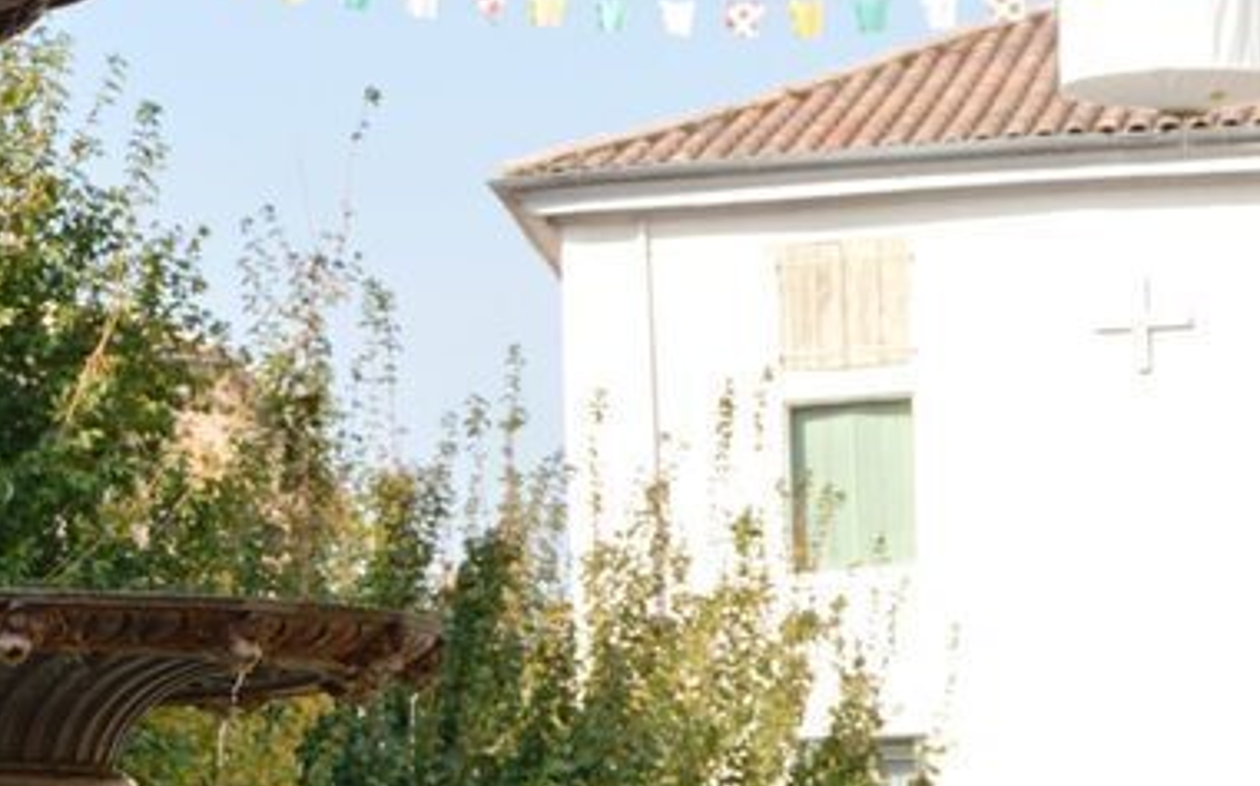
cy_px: 678
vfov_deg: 7.6
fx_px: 5937
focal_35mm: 173
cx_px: 255
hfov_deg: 12.1
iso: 100
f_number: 7.1
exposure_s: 1/200
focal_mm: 42
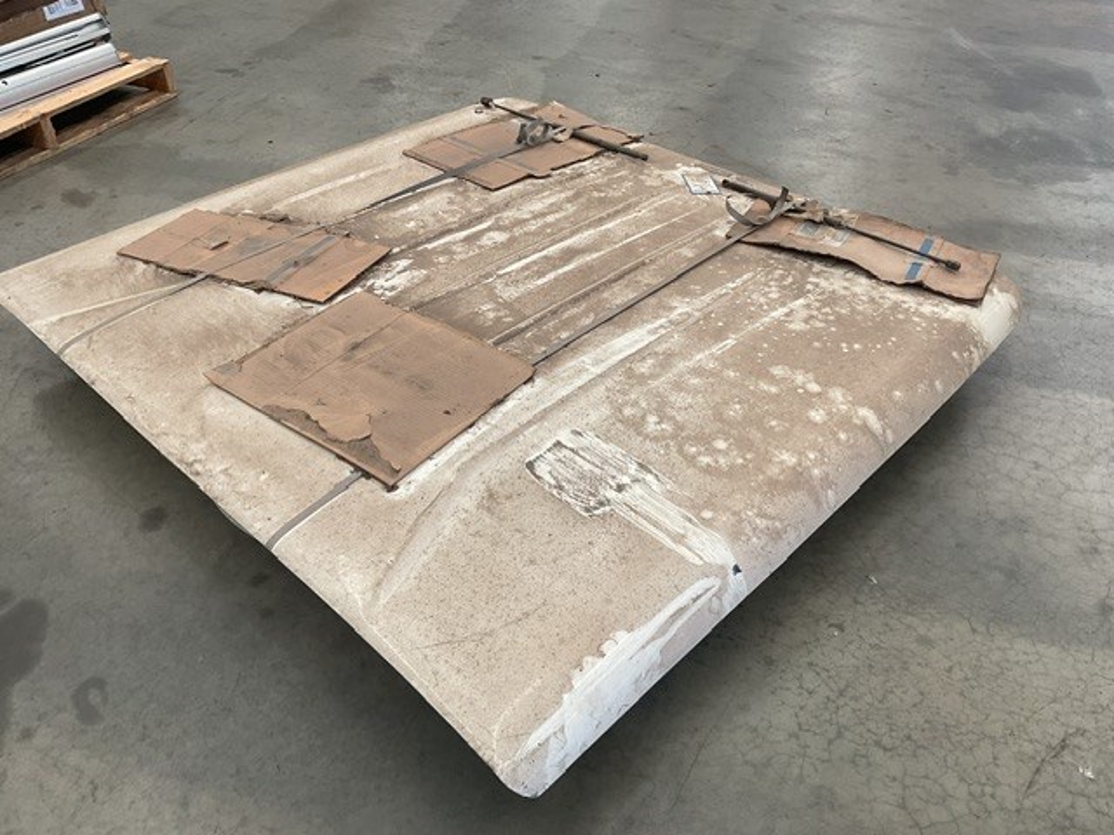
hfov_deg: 61.7
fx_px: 933
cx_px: 557
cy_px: 418
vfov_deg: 48.2
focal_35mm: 29
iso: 50
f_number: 1.8
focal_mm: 3
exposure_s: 1/60
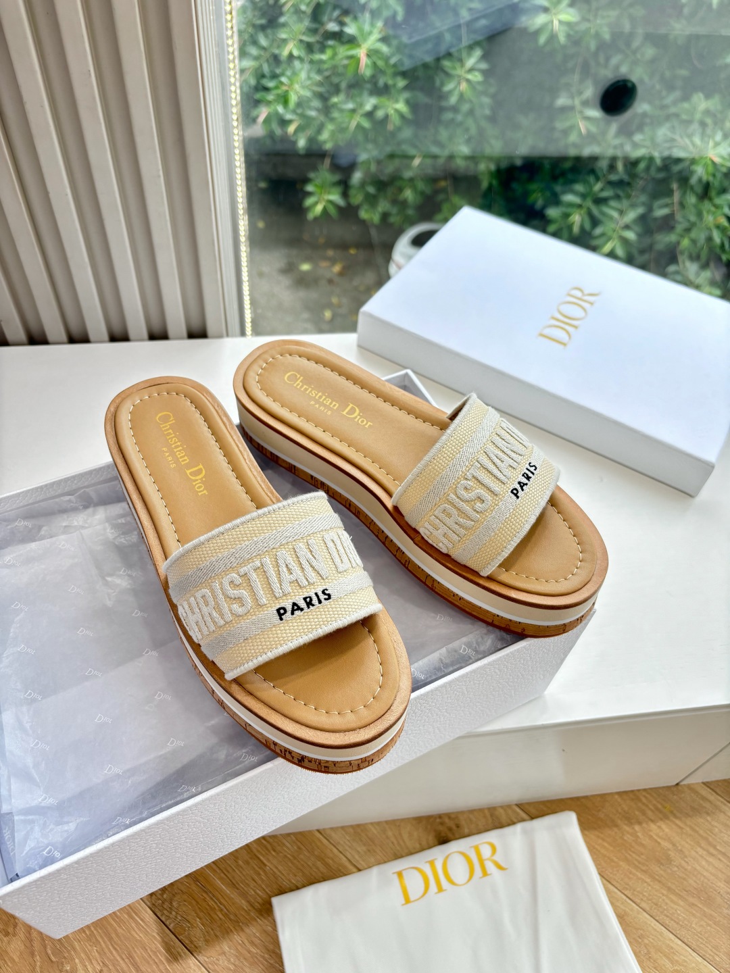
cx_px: 365
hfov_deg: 53.1
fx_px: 731
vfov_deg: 67.3
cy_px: 486
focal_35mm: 26
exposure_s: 1/435
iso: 50
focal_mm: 5.96
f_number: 1.6
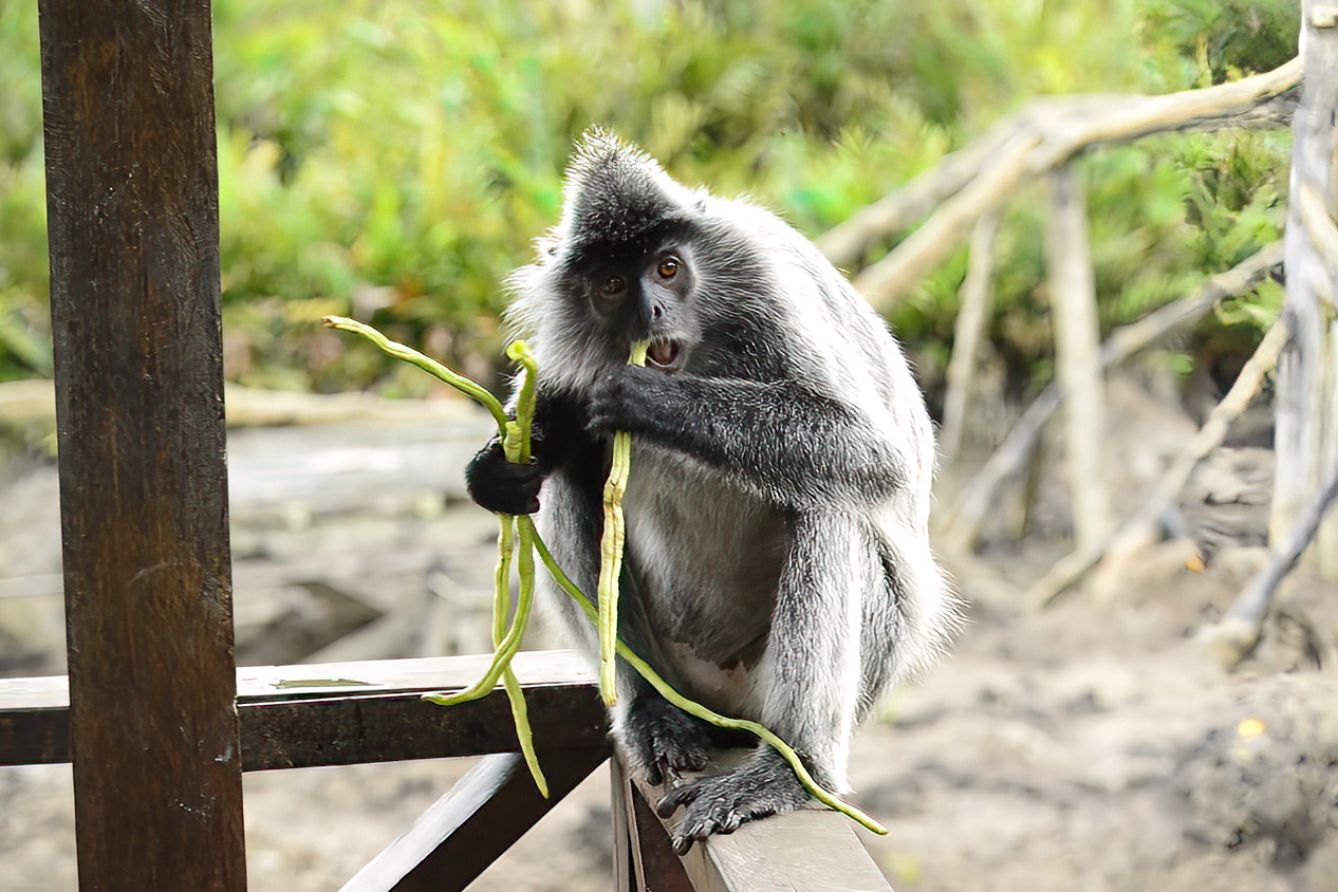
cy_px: 419
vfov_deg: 11.1
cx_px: 711
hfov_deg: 16.5
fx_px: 4608
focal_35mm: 124
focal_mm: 116
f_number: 8
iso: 1250
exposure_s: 1/80
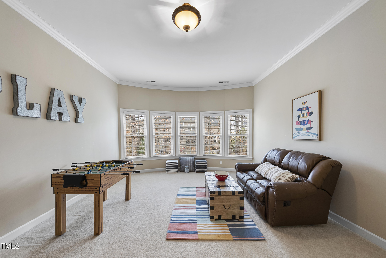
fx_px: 129
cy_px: 129
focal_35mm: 12
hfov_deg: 112.6
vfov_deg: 90.1
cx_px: 193
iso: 400
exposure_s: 1/3
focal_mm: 12
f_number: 7.1
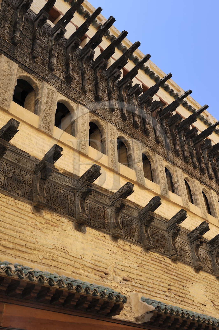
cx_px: 110
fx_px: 347
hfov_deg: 35.0
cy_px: 165
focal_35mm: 38
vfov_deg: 50.7
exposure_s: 1/160
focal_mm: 38
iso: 200
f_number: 10
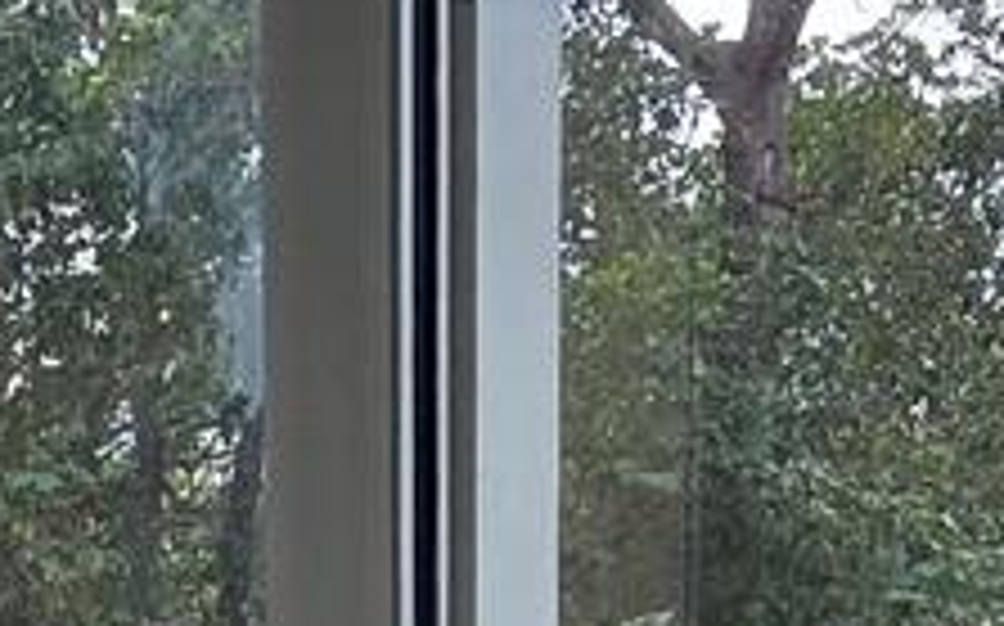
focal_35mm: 99
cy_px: 1229
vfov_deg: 11.9
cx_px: -113
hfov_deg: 20.0
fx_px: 2707
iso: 50
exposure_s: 1/841
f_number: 2.2
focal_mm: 2.2
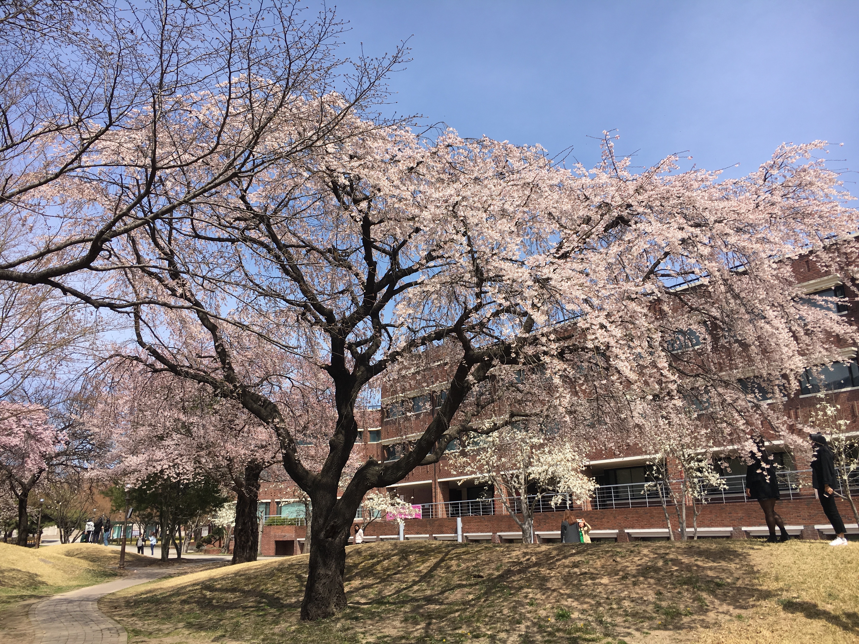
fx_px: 720
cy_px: 322
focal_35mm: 29
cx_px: 430
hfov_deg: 61.7
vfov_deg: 48.2
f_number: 2.2
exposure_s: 1/1183
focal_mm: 4.15
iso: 25
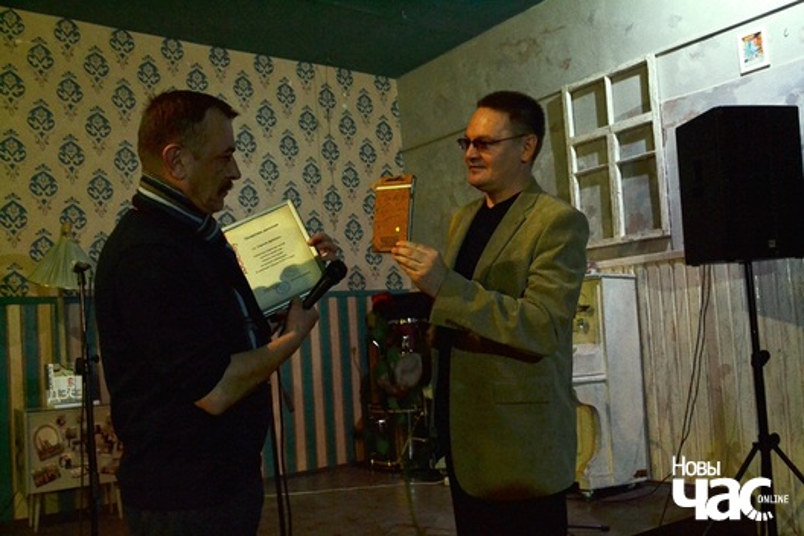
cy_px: 268
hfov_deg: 53.1
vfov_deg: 36.9
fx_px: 804
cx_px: 402
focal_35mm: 36
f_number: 6.3
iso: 800
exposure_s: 1/25
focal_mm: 24
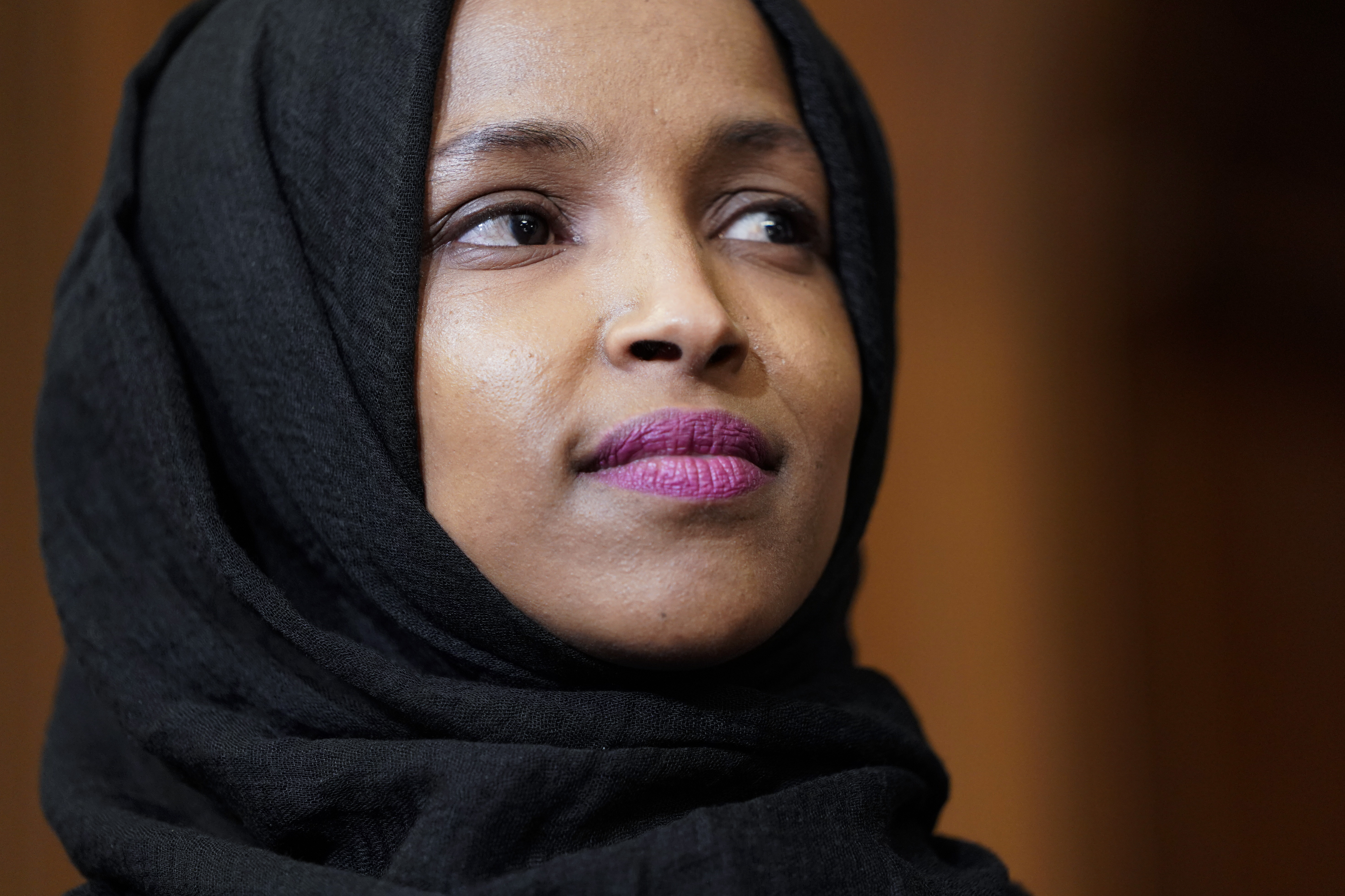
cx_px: 672
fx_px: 7472
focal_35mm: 200
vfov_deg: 6.9
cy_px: 448
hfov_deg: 10.3
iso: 3200
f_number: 2.8
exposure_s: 1/160
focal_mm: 200
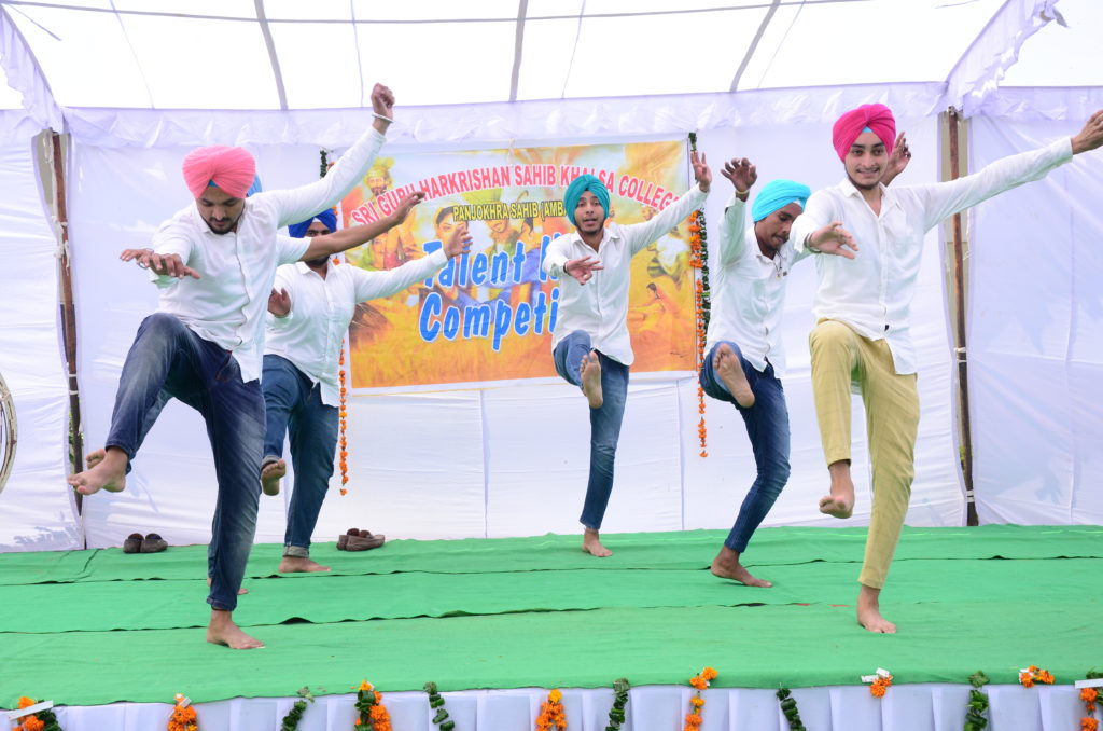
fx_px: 1743
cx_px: 552
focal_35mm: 57
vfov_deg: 23.7
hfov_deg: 35.1
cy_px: 366
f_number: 7.1
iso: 320
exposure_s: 1/400
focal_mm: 38
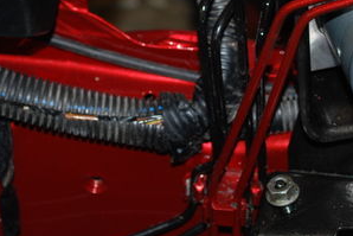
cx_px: 204
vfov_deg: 10.6
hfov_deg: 15.9
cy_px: 37
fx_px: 1265
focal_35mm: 129
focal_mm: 40
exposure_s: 1/60
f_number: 5.3
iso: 200
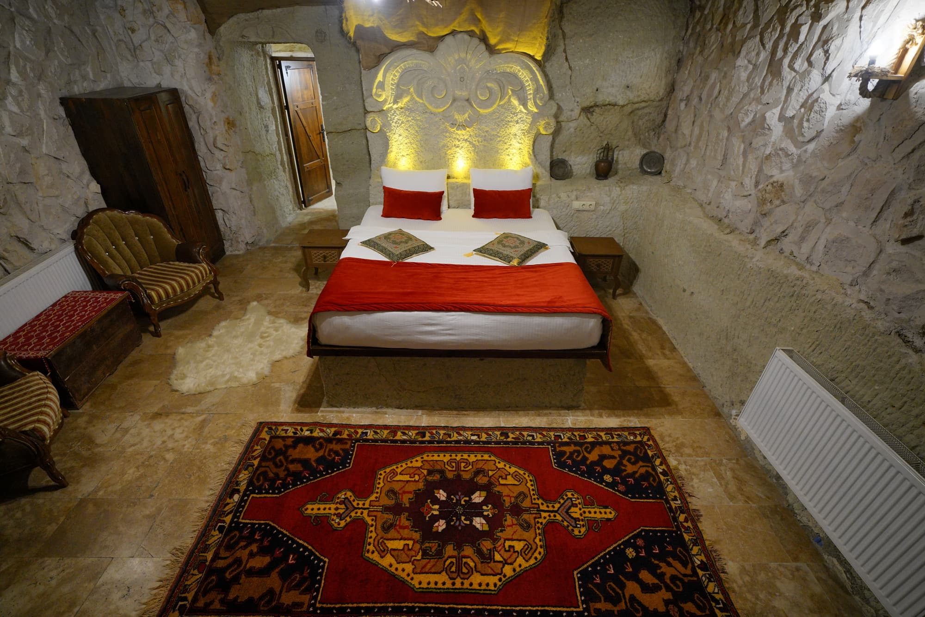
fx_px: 411
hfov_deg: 96.7
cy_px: 308
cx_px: 462
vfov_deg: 73.8
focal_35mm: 16
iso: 1250
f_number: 4
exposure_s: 1/30
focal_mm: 16
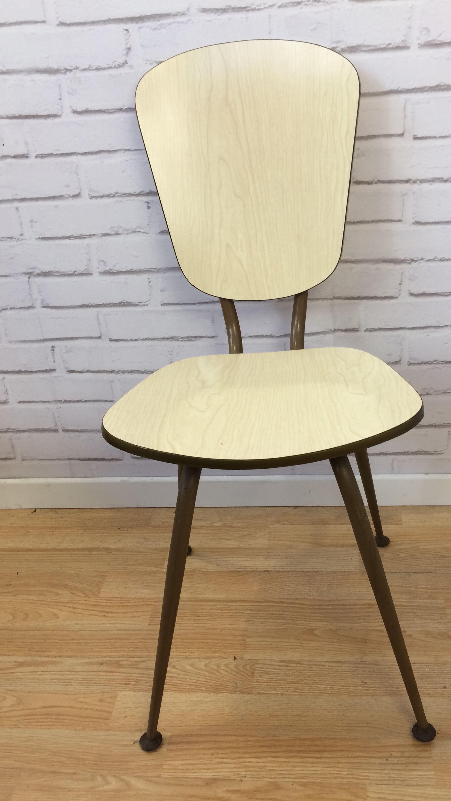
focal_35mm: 32
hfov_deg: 36.6
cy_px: 397
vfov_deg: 61.0
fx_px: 680
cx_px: 261
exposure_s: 1/33
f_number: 2.2
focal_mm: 4.15
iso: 40
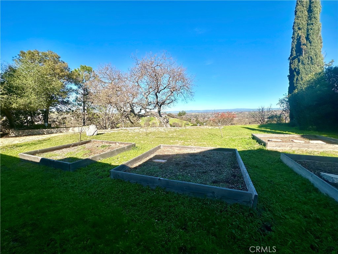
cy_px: 127
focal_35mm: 14
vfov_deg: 85.7
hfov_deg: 102.1
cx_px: 169
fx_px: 137
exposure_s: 1/1689
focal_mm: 2.22
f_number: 2.2
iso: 50
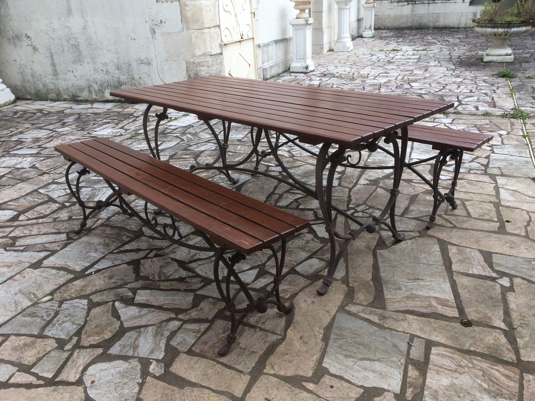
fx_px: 448
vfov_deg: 48.2
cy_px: 200
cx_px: 268
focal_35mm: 29
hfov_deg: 61.7
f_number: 2.2
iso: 32
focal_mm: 4.15
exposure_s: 1/121
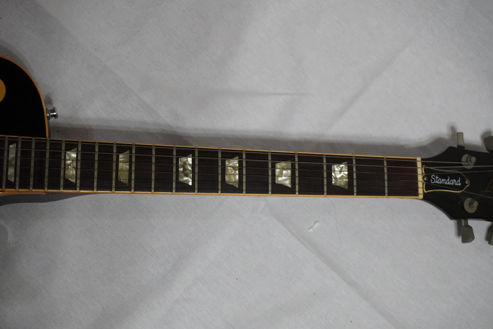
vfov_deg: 18.2
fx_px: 1027
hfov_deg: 27.0
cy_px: 164
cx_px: 246
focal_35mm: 75
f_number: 5.6
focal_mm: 50
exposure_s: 1/160
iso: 4000
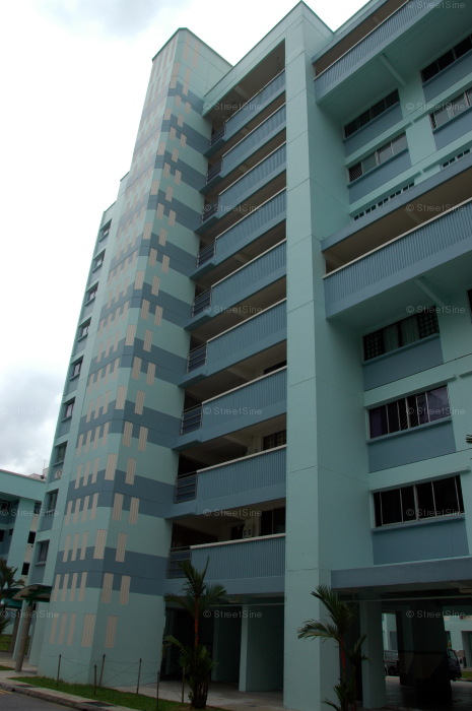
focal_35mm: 27
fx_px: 532
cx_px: 236
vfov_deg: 67.4
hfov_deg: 47.8
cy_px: 356
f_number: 5.6
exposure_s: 1/1250
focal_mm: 18
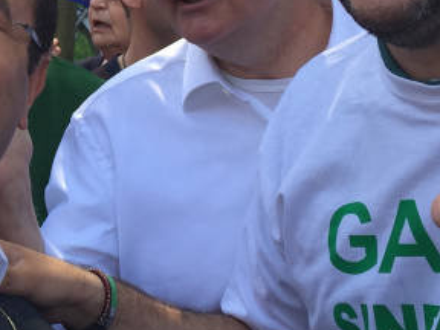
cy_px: 44
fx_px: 1309
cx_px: -98
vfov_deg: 14.2
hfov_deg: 18.1
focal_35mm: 103
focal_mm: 4.15
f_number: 2.2
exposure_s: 1/311
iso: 32
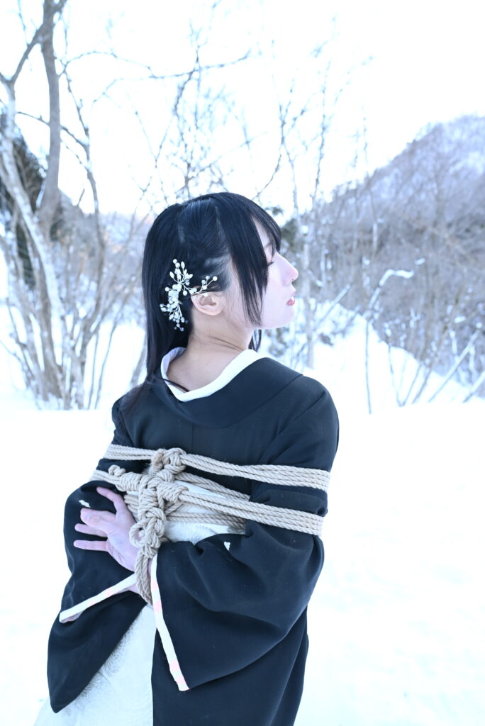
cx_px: 242
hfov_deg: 53.2
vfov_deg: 73.7
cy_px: 363
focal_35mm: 24
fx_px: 484
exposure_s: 1/100
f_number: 4.5
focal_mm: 24
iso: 640
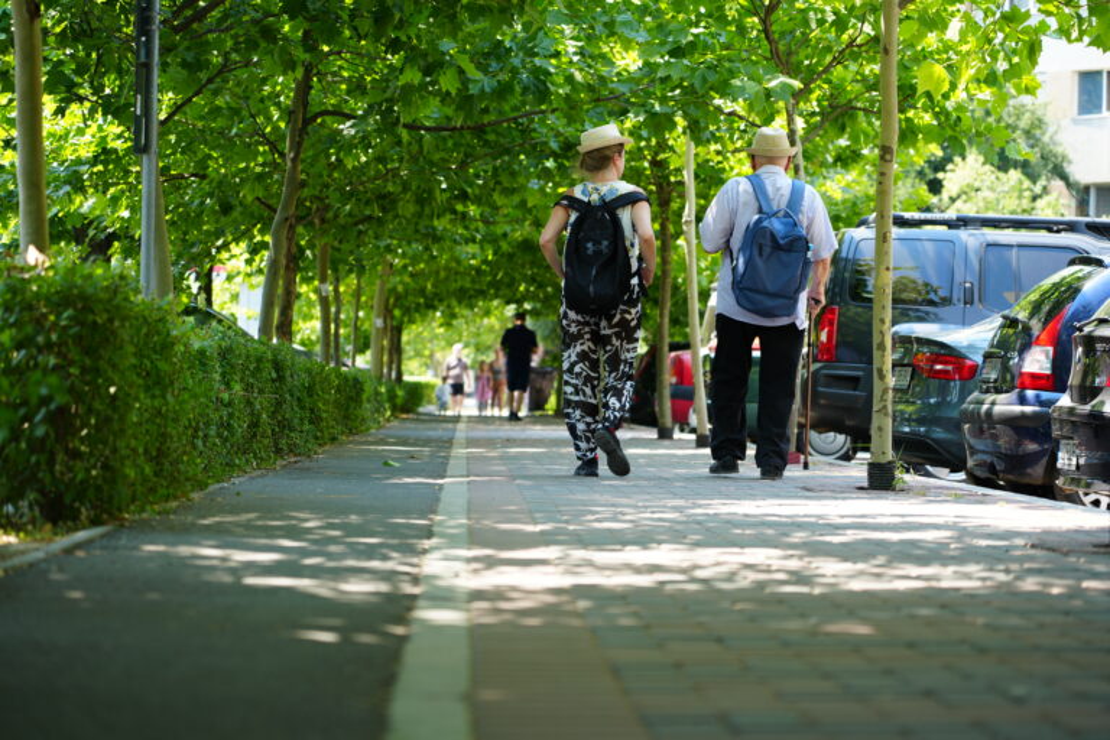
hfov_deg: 19.5
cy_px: 370
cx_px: 555
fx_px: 3237
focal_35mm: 105
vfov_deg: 13.0
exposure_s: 1/125
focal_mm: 105
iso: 125
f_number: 4
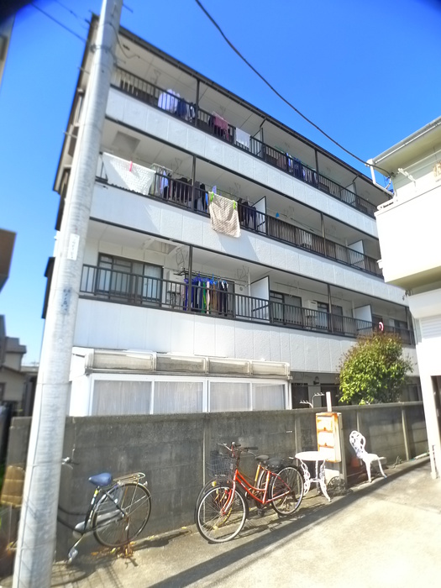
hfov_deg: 56.8
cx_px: 220
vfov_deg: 71.6
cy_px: 294
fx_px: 408
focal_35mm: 24
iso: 400
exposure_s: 1/400
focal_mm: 5.1
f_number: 3.5
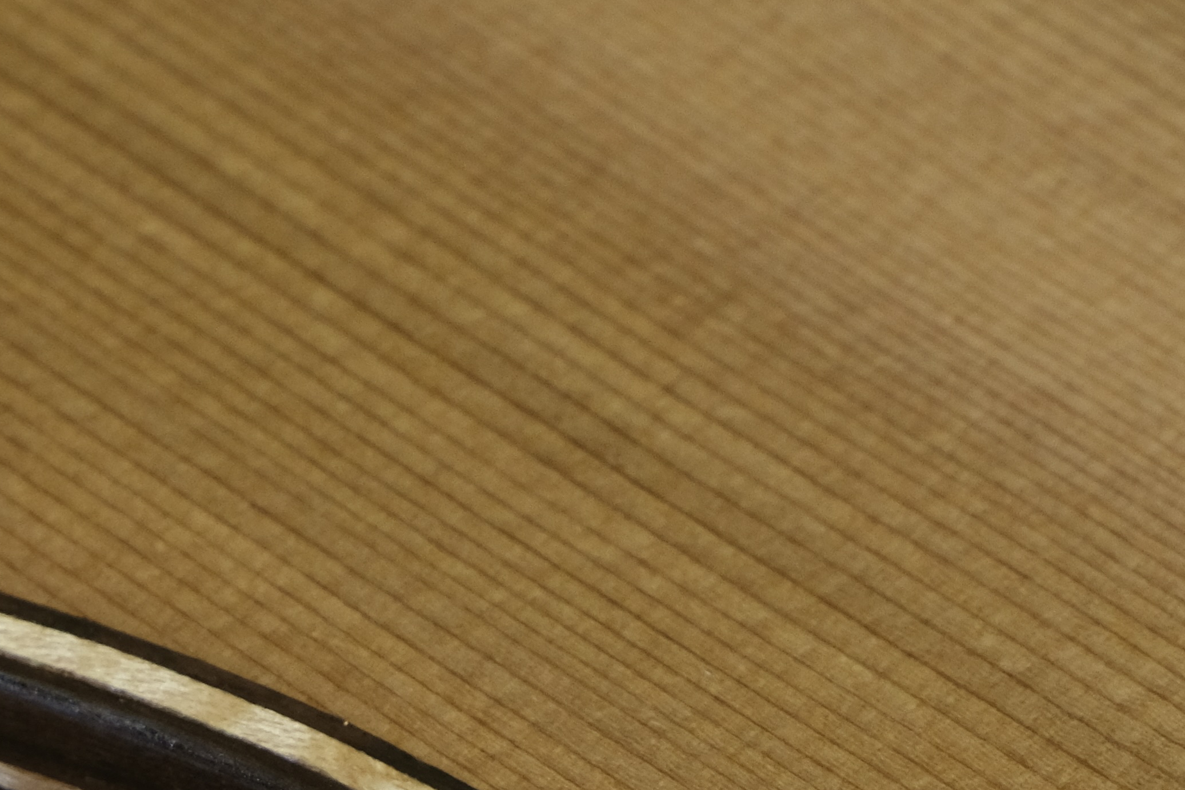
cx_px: 951
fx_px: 11883
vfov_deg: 3.8
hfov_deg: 5.7
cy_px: 389
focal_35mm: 361
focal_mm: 80
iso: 800
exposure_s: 1/60
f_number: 8
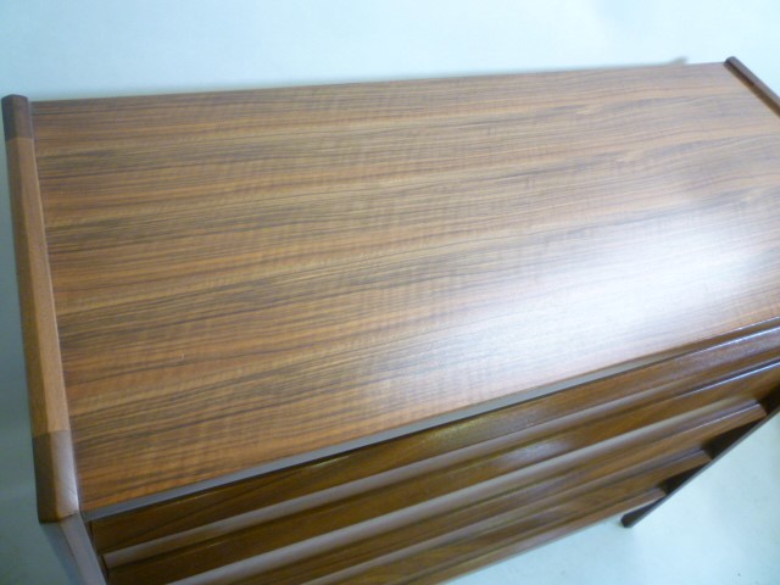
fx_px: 653
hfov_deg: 61.7
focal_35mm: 29
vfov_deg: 48.2
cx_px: 390
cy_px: 292
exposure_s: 1/30
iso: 250
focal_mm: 5.2
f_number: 3.3
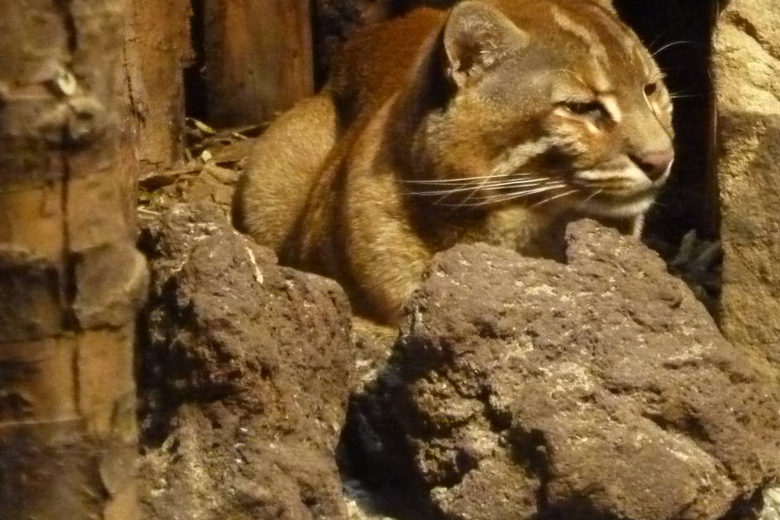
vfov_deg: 3.7
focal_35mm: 368
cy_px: 72
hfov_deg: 5.6
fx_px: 7971
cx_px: 502
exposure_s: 1/15
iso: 1600
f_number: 4.6
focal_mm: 34.4
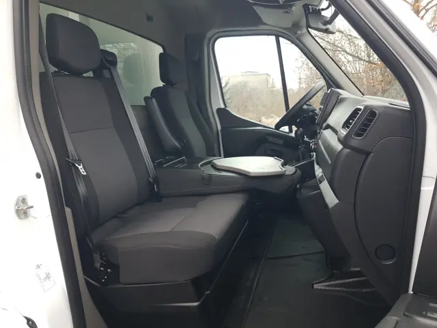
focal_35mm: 26
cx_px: 218
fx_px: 328
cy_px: 164
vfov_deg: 53.1
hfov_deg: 67.3
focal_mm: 4.2
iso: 64
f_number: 1.7
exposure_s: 1/50
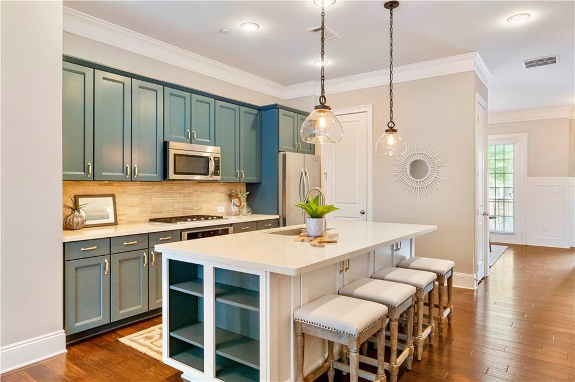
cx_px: 288
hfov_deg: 78.6
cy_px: 191
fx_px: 351
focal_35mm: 22
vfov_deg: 57.1
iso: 2500
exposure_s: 1/60
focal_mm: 22
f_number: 8
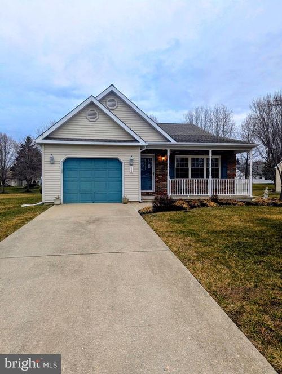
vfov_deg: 71.5
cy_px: 187
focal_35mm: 24
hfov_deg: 56.9
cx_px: 141
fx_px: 260
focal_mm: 6.81
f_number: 1.85
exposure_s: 1/128
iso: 43
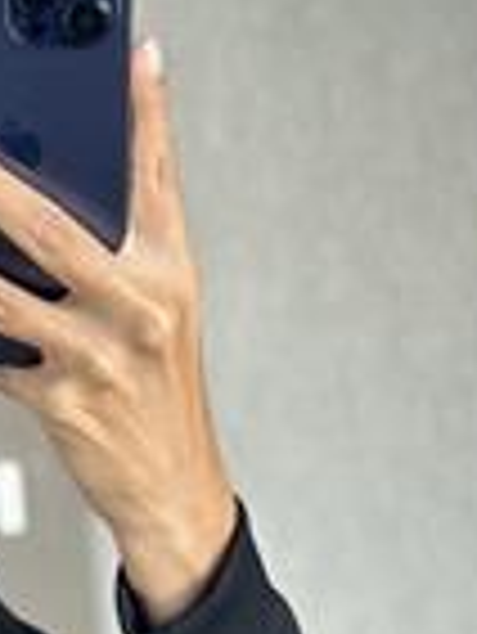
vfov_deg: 11.1
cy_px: 899
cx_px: -328
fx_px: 3155
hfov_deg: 8.4
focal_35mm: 172
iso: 125
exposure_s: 1/60
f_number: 1.78
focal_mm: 6.86
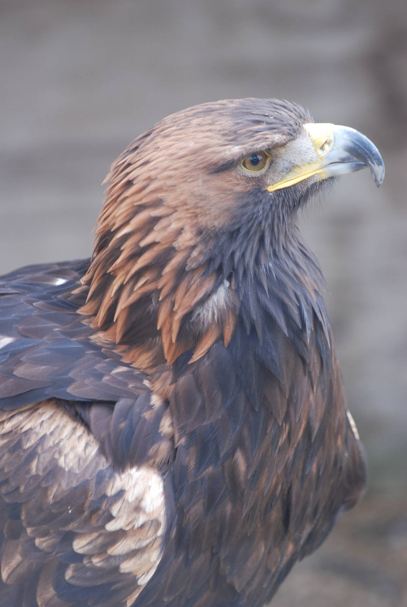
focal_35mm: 255
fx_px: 4312
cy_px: 304
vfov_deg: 8.1
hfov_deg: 5.4
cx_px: 204
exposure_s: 1/125
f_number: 4.8
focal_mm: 170
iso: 400
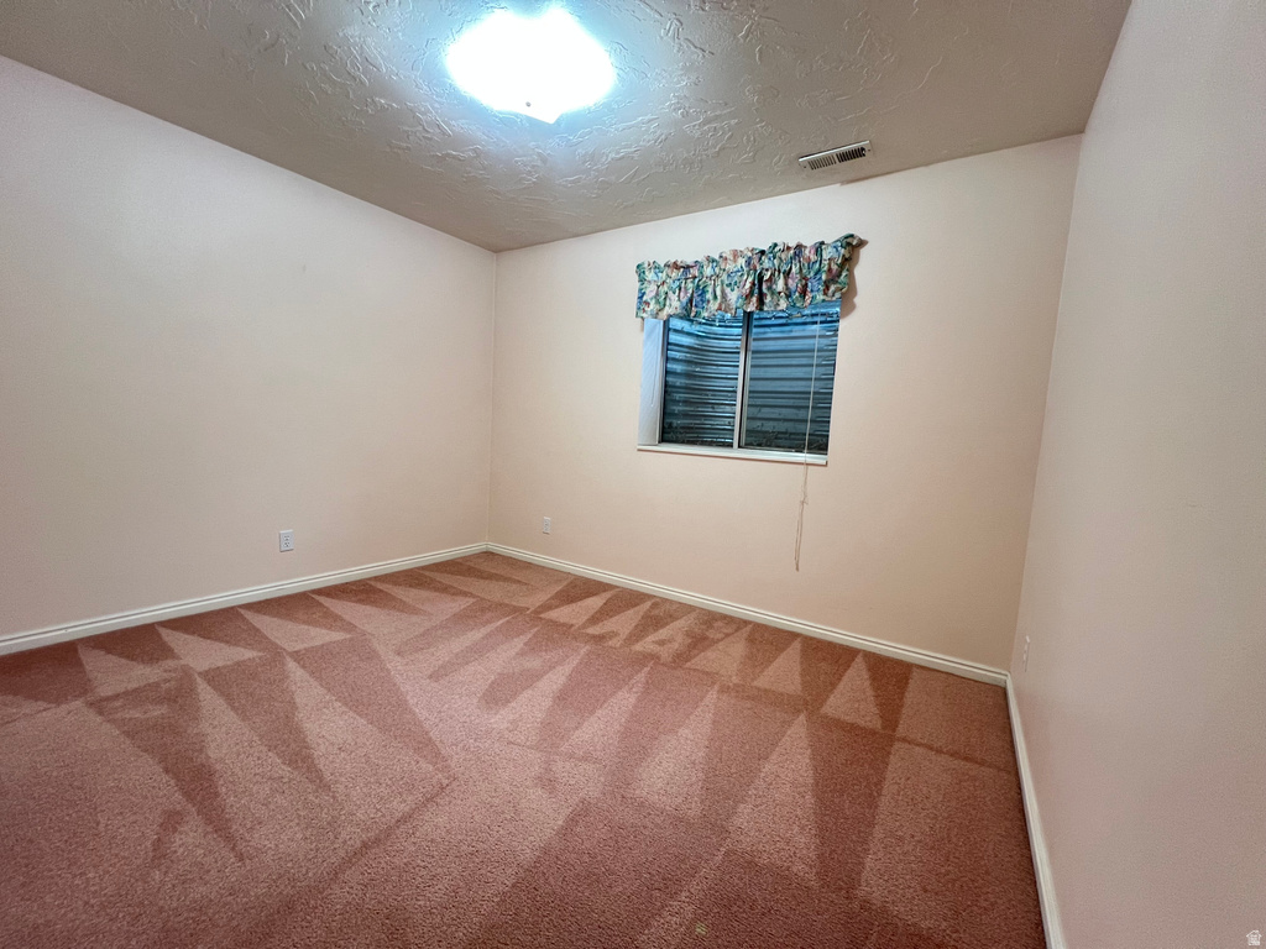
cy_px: 474
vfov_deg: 89.9
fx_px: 475
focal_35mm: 13
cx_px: 633
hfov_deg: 106.2
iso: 160
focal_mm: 1.57
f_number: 1.8
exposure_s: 1/60
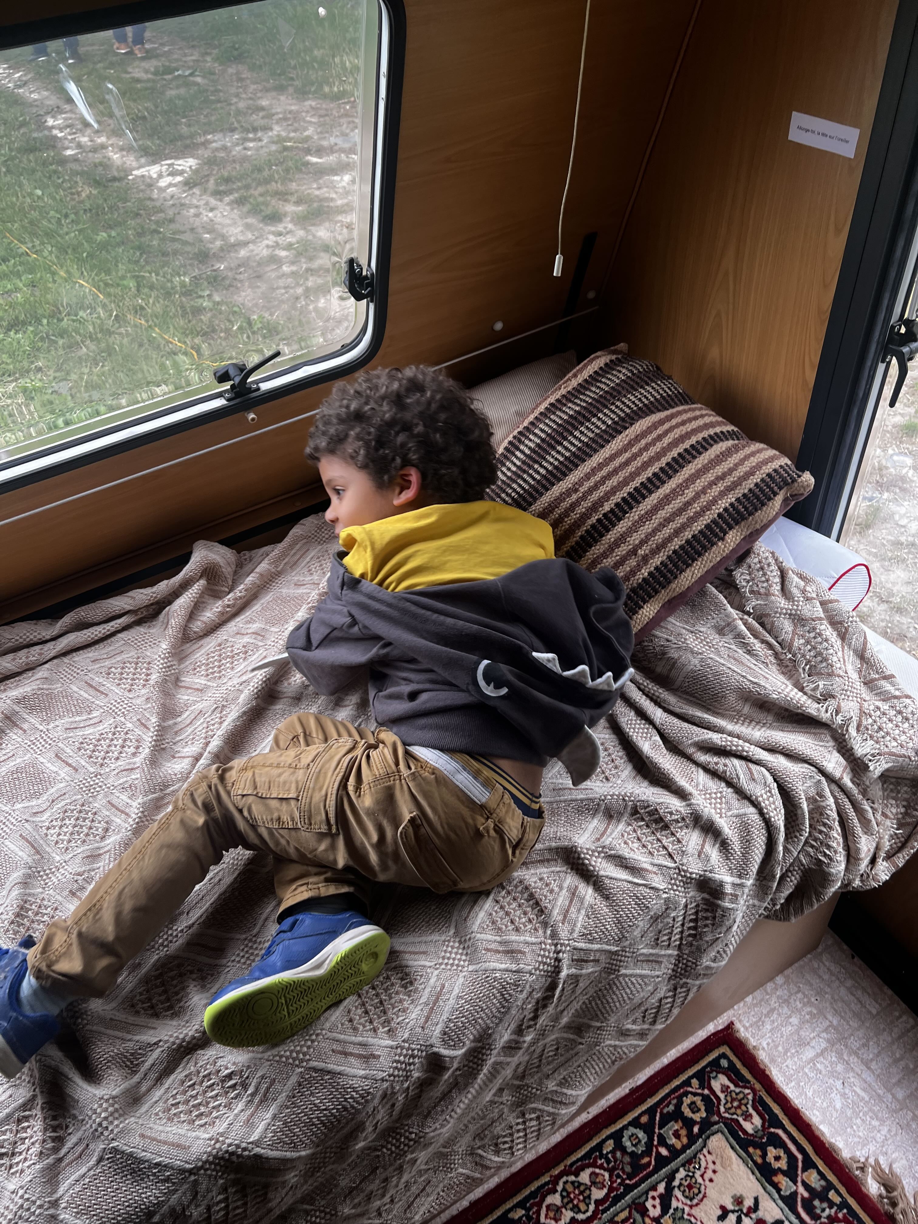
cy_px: 612
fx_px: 919
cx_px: 459
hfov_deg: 53.1
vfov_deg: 67.3
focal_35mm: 26
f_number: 1.5
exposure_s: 1/121
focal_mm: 5.7
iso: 50
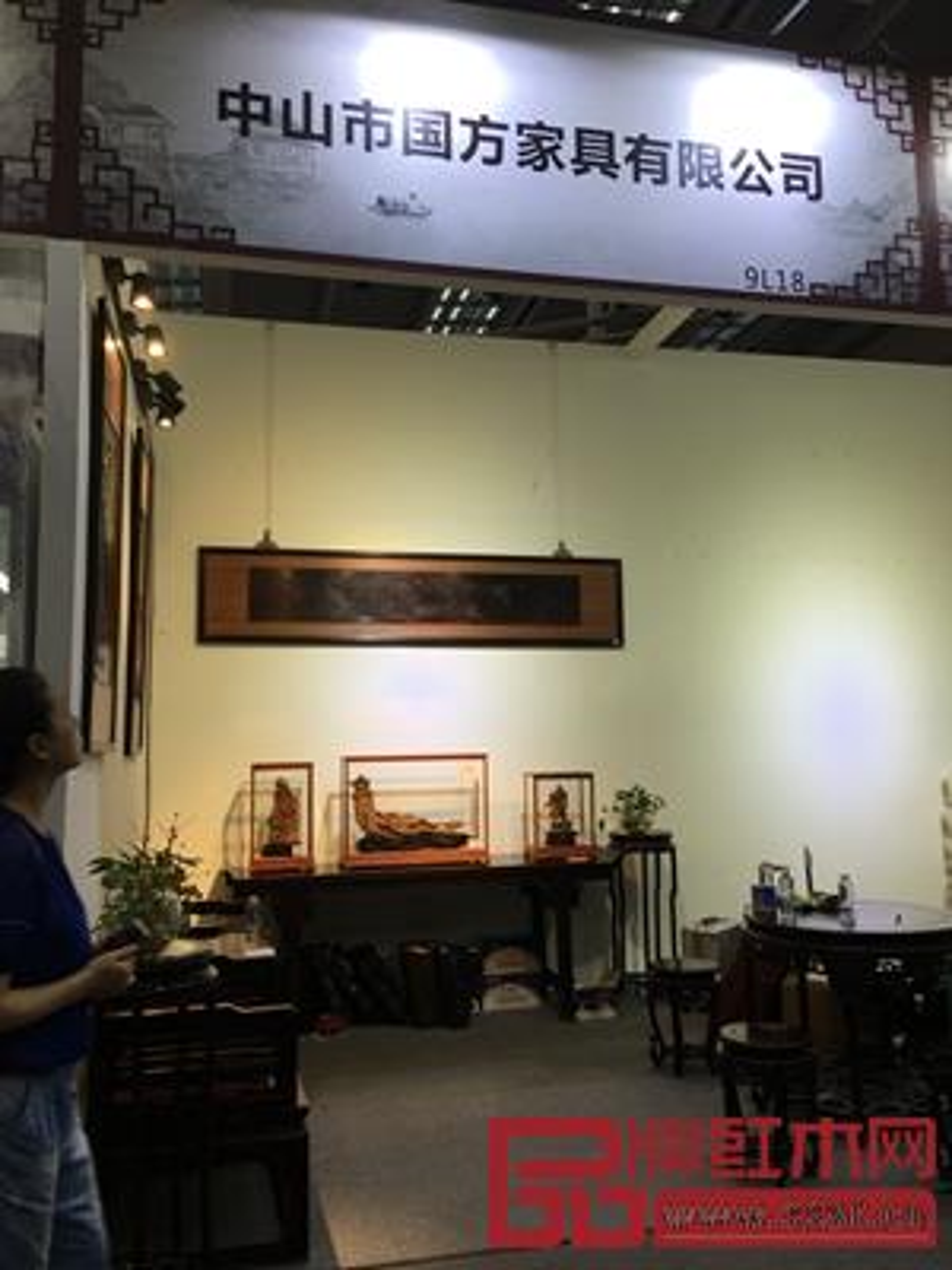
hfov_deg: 48.2
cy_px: 635
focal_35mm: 29
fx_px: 1063
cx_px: 476
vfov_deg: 61.7
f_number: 2.2
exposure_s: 1/100
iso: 32
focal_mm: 4.15
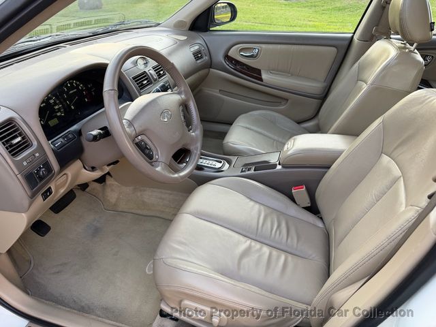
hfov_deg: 71.6
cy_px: 164
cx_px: 218
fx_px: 302
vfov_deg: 56.8
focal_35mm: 24
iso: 100
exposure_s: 1/132
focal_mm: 6.76
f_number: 1.78
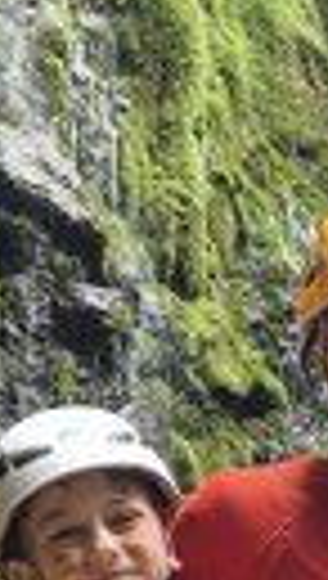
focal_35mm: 124
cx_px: 616
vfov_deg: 16.8
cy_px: 629
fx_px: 1909
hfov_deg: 9.3
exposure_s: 1/180
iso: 100
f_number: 1.8
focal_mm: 5.4
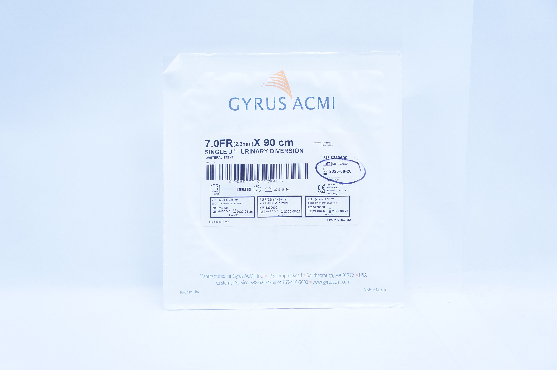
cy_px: 185
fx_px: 603
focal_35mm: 39
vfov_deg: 34.1
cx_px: 278
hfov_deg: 49.6
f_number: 4.5
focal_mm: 26
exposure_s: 1/200
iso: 800
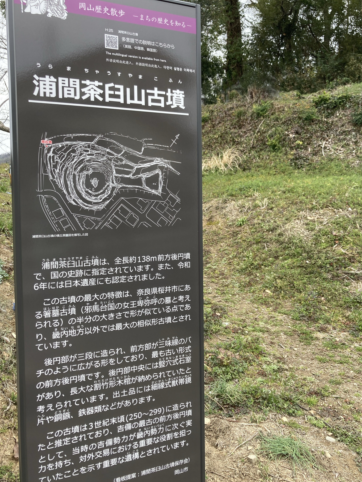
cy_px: 226
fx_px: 432
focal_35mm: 31
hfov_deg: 45.4
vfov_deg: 58.3
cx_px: 193
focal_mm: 3.99
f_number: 1.8
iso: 20
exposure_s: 1/448
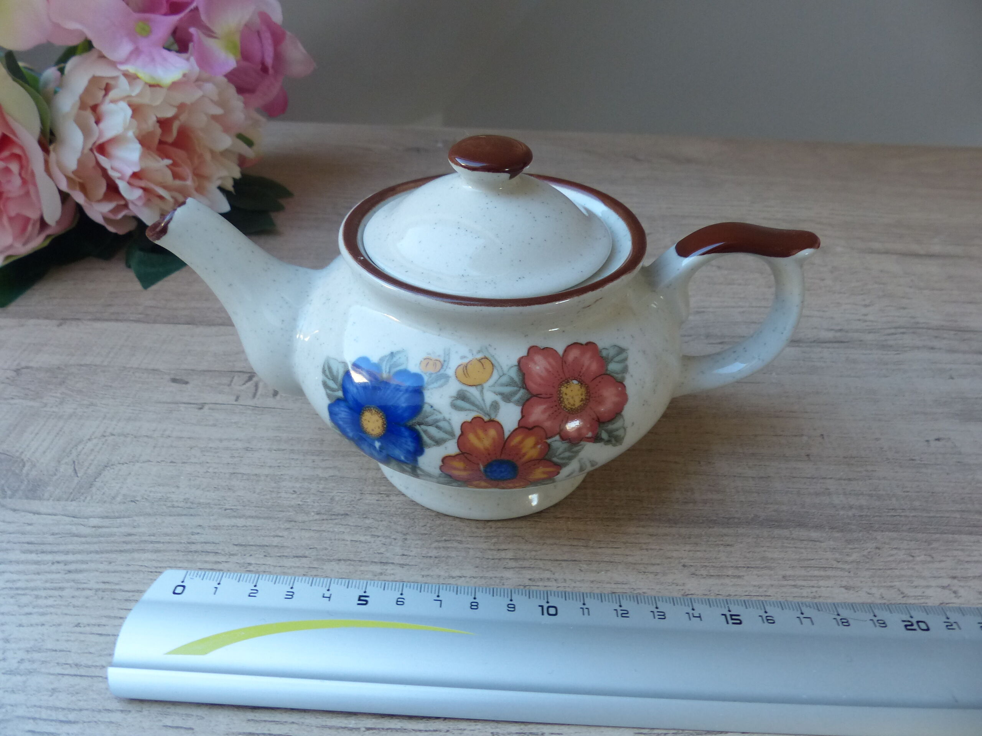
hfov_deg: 67.3
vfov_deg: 53.1
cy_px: 368
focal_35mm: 26
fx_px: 738
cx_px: 491
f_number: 2.8
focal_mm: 4.5
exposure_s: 1/60
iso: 250
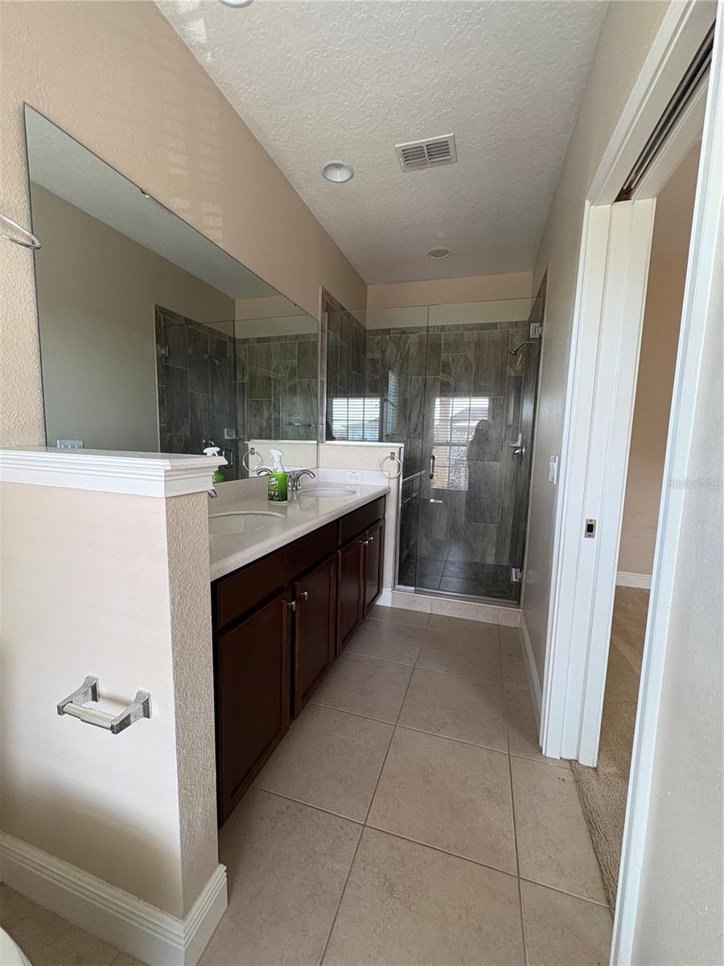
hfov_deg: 85.7
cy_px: 483
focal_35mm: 14
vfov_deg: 102.1
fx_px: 390
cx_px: 362
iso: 200
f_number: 2.2
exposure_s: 1/60
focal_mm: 2.22
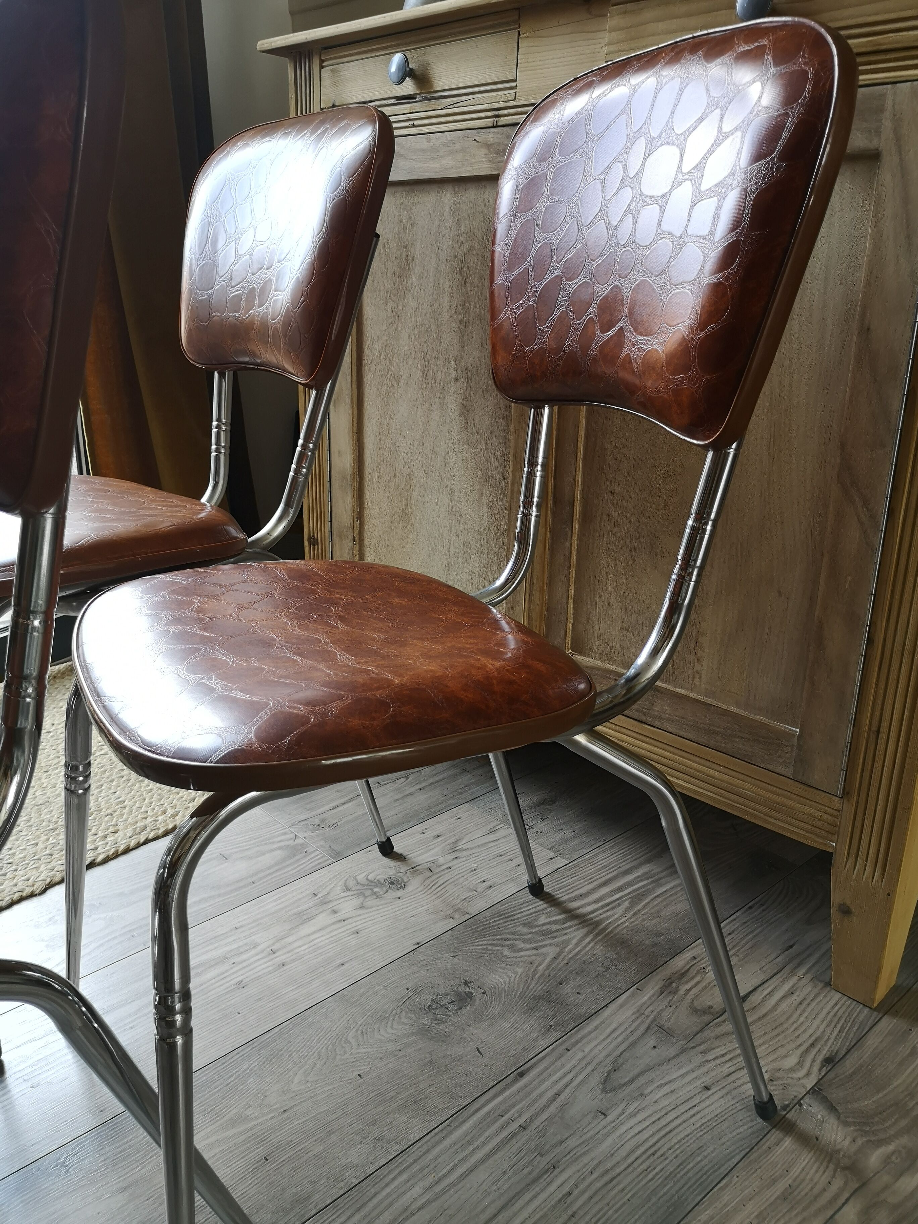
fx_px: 955
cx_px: 459
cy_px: 612
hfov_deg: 51.4
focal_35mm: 27
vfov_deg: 65.3
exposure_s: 1/60
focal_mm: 5.58
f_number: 1.8
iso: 64
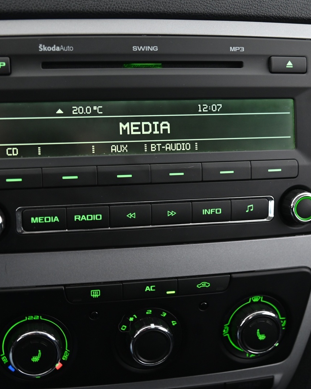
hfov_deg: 28.1
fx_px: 622
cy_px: 193
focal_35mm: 54
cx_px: 131
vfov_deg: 34.8
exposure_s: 1/13
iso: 2000
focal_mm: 38
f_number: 4
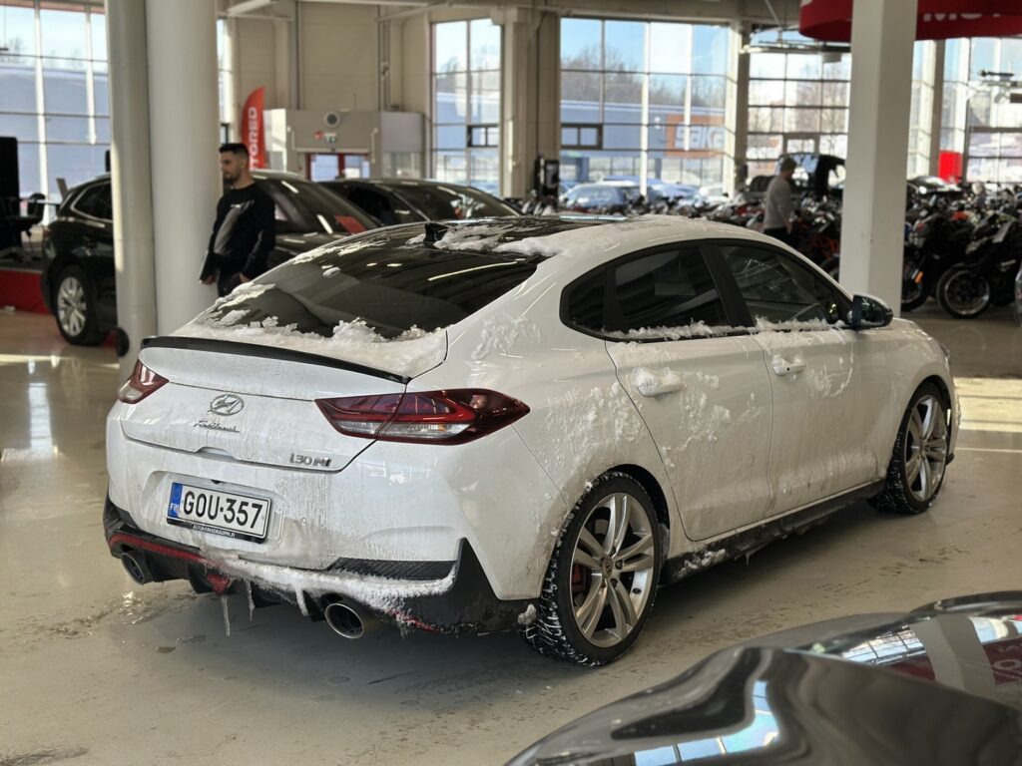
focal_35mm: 48
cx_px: 511
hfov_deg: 39.7
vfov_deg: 30.3
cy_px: 383
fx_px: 1417
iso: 80
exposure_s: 1/411
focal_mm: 6.86
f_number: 1.78
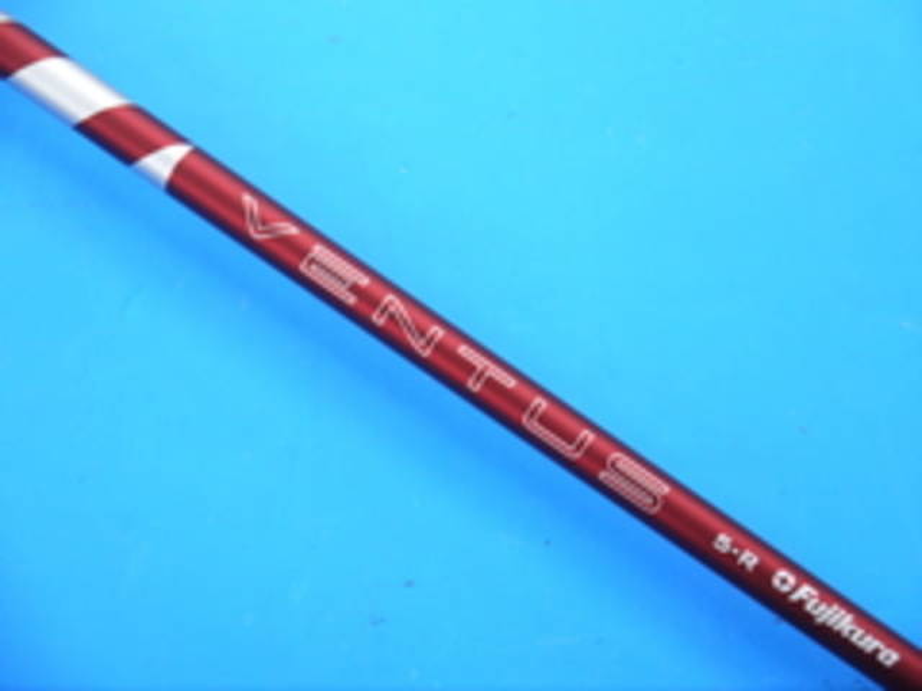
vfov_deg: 17.6
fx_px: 2237
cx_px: 461
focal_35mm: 84
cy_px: 346
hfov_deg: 23.3
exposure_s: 1/100
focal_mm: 42
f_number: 5.6
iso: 800
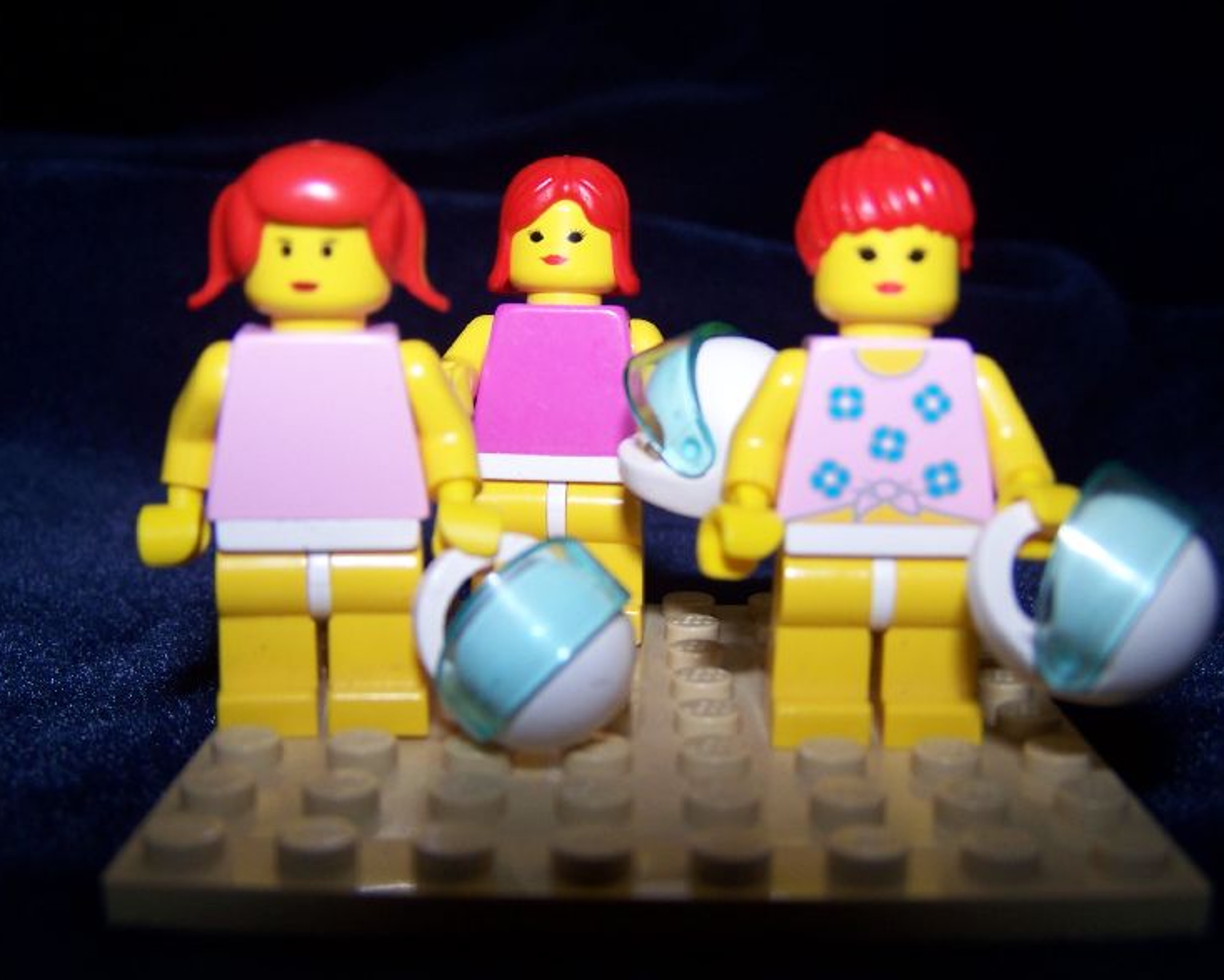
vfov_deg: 37.4
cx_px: 650
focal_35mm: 40
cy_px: 493
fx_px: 1450
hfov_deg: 45.7
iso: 80
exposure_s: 1/60
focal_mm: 6.3
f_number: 2.8
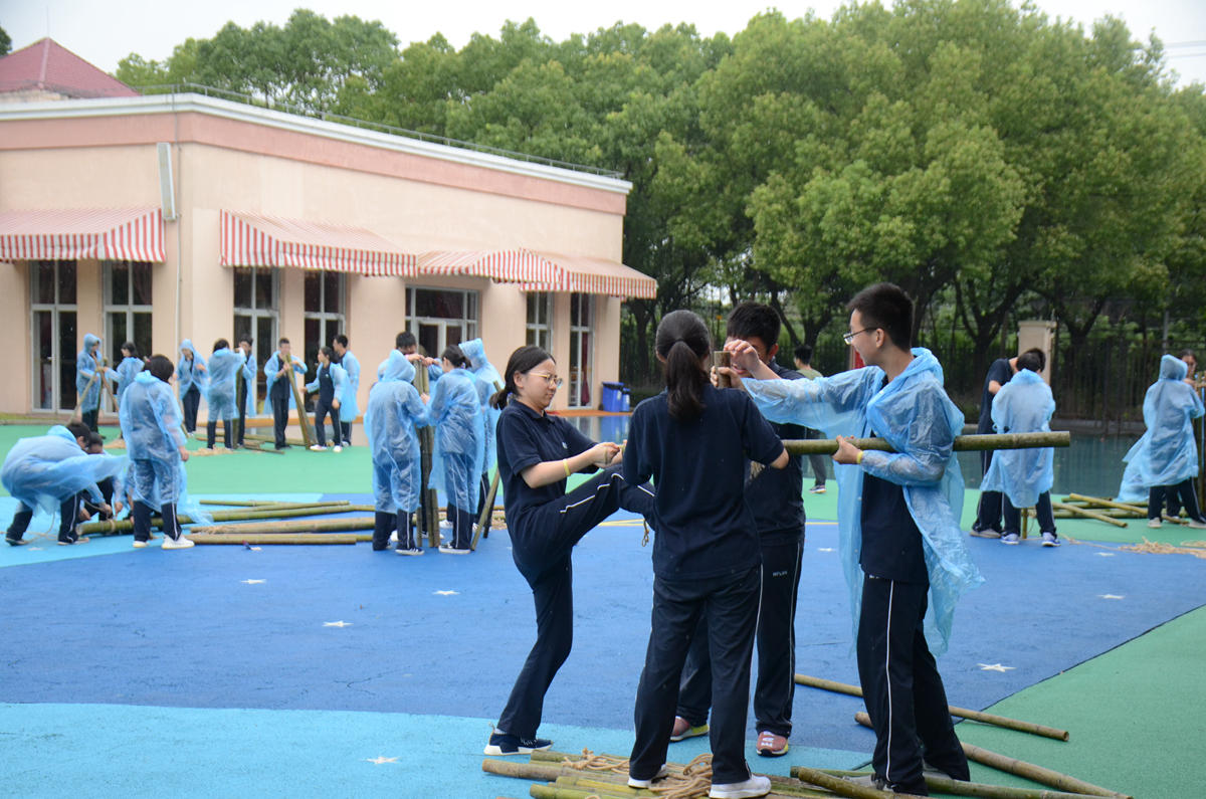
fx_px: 1705
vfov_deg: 26.4
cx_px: 603
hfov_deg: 39.0
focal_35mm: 51
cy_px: 400
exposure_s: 1/800
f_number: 4.2
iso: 800
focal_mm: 34
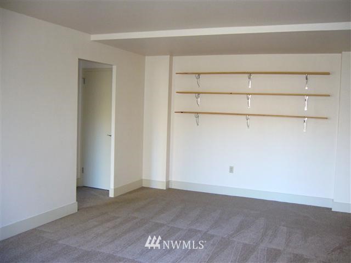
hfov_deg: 52.6
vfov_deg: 40.7
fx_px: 355
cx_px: 176
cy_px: 132
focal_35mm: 35
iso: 250
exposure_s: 1/30
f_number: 2.8
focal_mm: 5.8
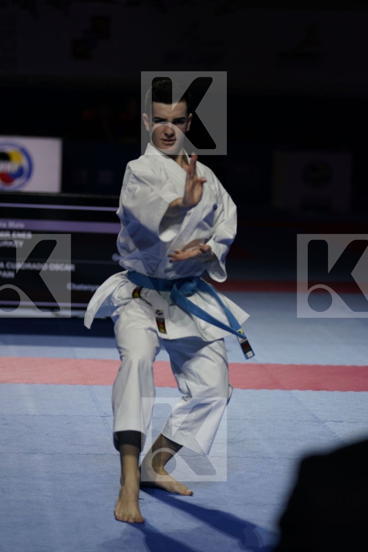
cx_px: 184
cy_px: 276
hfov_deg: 9.8
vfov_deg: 14.7
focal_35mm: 140
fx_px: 2146
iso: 200
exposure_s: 1/500
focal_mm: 140
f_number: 2.8
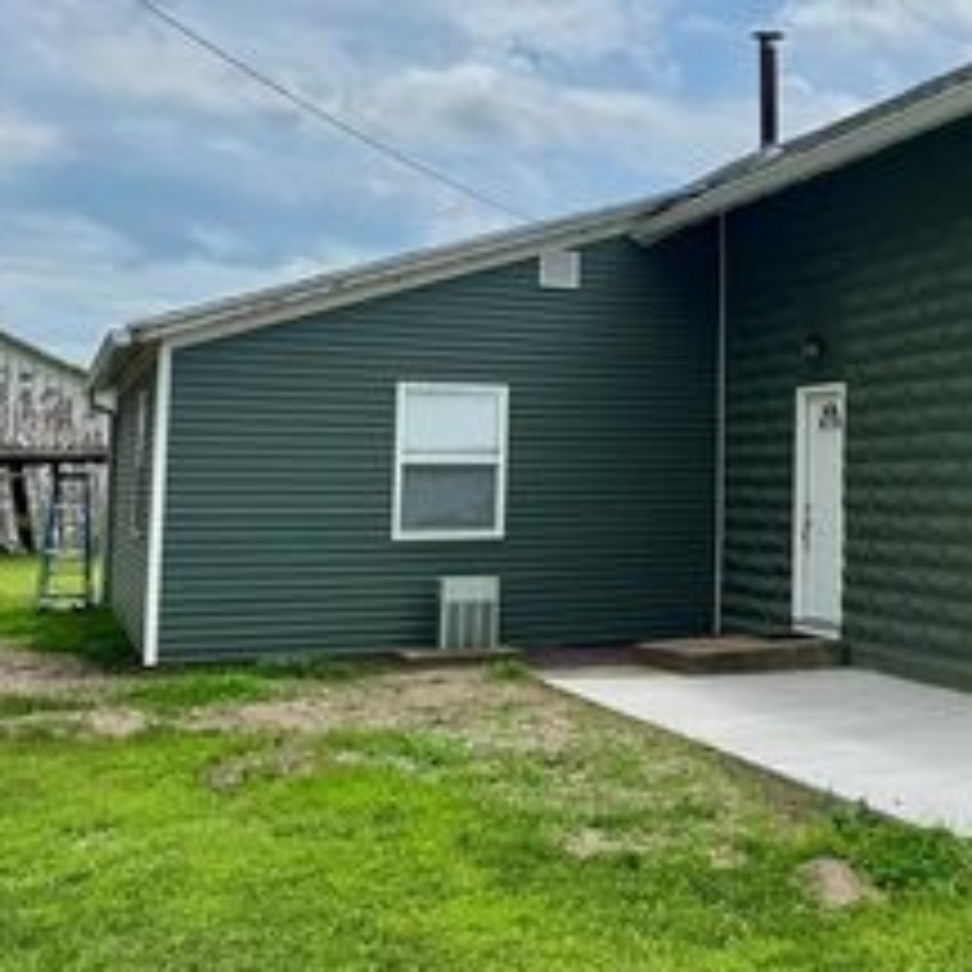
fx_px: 1557
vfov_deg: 34.4
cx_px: 1022
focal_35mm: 49
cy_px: 340
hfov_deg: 31.5
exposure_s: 1/10417
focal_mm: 6.76
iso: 80
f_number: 1.78
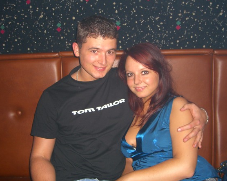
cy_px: 91
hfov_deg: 45.8
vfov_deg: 37.3
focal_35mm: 40
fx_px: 269
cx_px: 114
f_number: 2.8
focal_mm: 7.9
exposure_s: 1/60
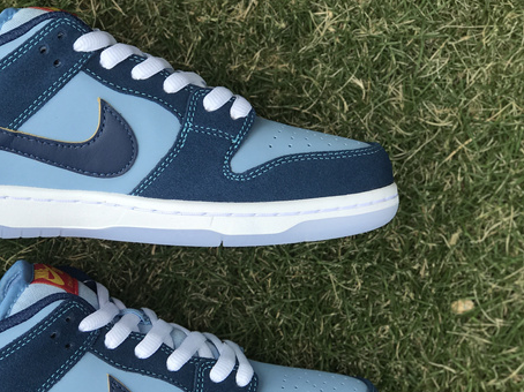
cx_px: 127
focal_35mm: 93
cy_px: 259
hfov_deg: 20.9
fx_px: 1407
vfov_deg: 15.8
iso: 20
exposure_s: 1/179
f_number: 2.8
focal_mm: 6.6
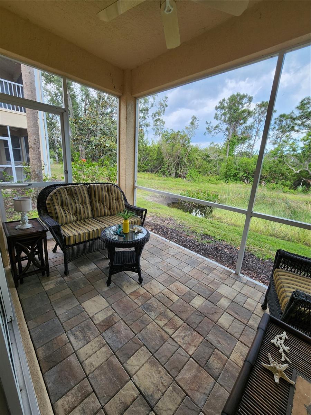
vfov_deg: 106.2
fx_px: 156
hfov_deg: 89.9
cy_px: 208
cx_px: 156
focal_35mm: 13
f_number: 2.2
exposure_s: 1/143
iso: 50
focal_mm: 2.2
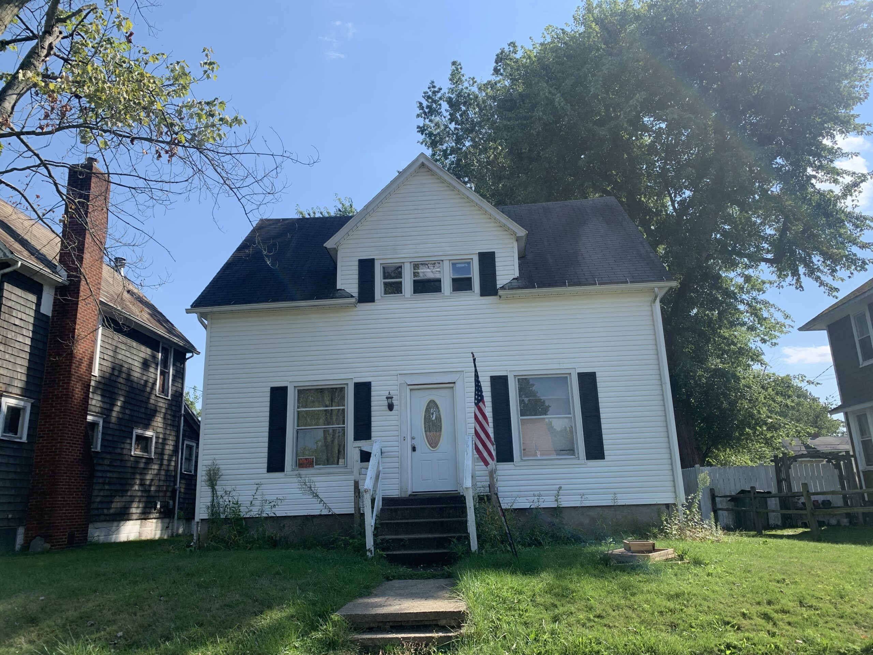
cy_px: 328
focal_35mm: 26
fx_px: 656
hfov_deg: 67.3
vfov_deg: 53.1
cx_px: 436
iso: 25
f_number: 1.8
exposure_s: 1/1536
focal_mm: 4.25
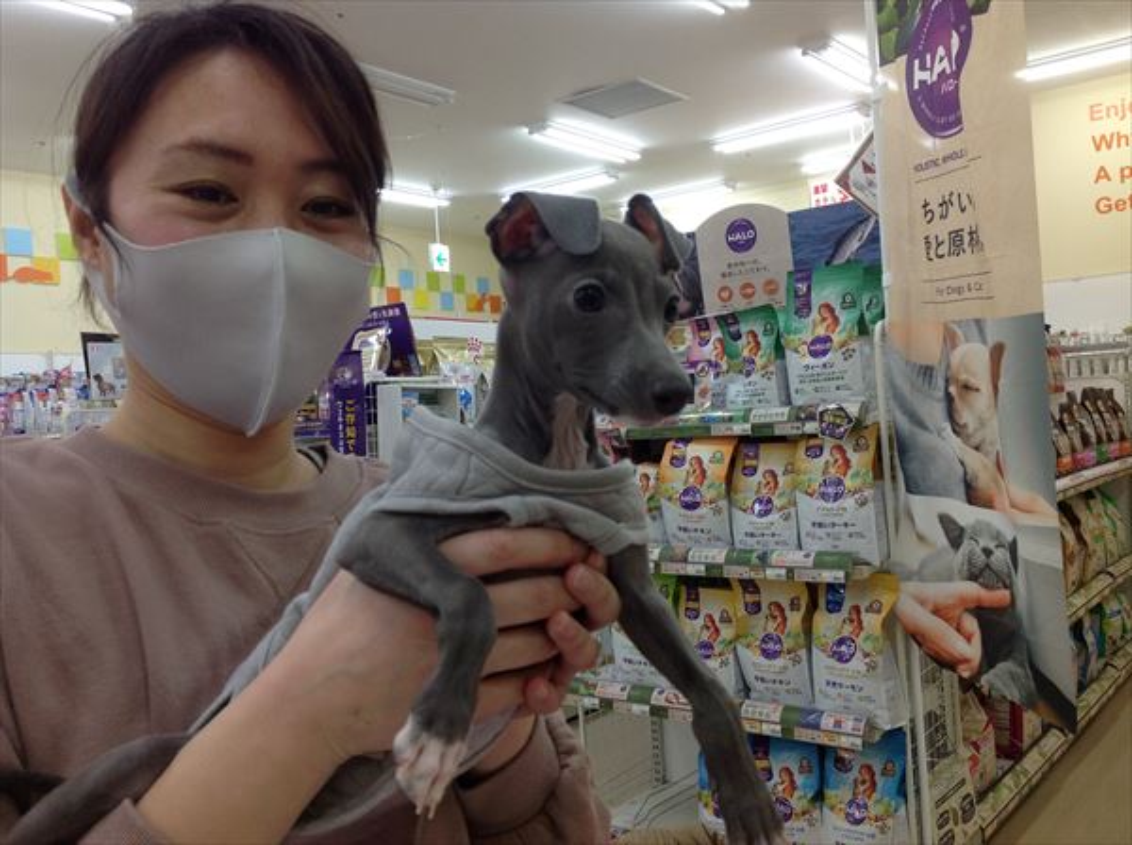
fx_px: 1143
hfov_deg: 52.7
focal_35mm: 35
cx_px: 566
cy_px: 422
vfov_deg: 40.6
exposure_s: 1/60
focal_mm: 4.28
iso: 80
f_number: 2.4
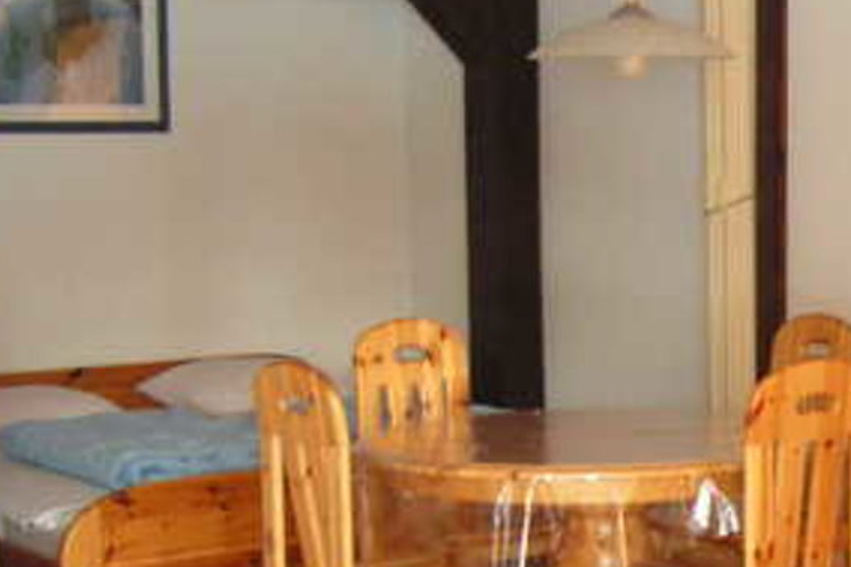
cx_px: 872
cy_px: 535
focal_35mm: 89
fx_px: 2103
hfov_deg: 21.9
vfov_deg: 15.1
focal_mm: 6.3
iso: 200
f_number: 2.8
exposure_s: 1/30
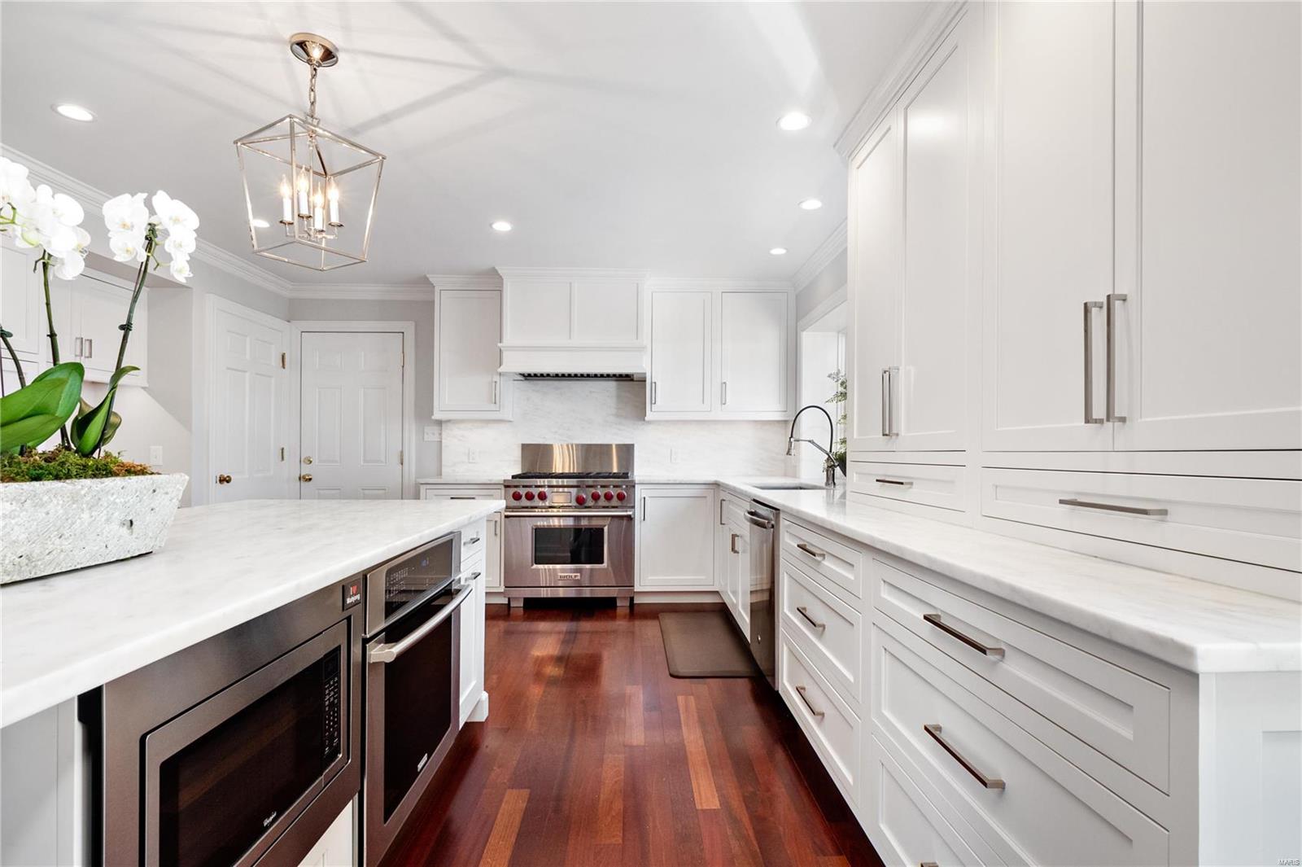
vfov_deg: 73.7
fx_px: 578
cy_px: 434
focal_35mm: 16
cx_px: 651
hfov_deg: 96.8
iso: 400
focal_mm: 8
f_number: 8
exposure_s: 1/15
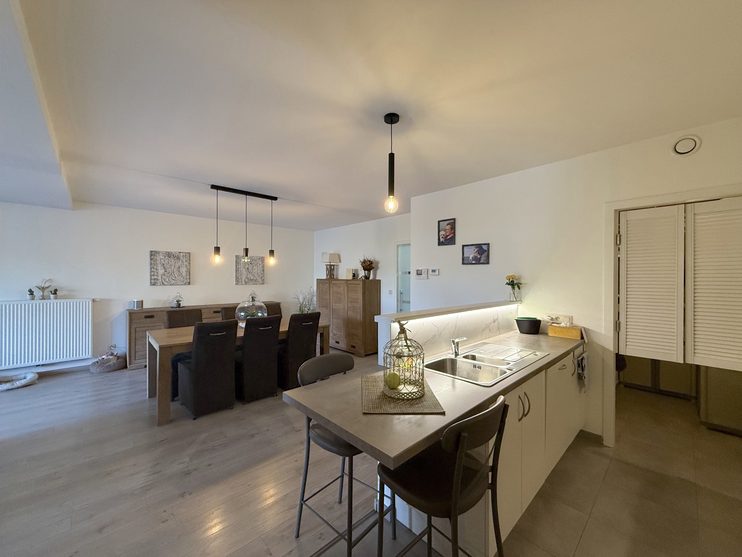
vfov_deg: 85.7
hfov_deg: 102.1
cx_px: 371
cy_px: 278
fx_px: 300
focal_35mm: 14
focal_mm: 2.22
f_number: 2.2
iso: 320
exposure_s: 1/100
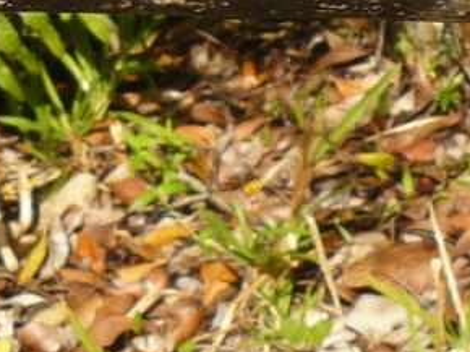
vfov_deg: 8.2
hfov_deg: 10.7
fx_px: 2428
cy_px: -114
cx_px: 679
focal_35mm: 179
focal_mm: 6
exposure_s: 1/250
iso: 100
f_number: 5.6
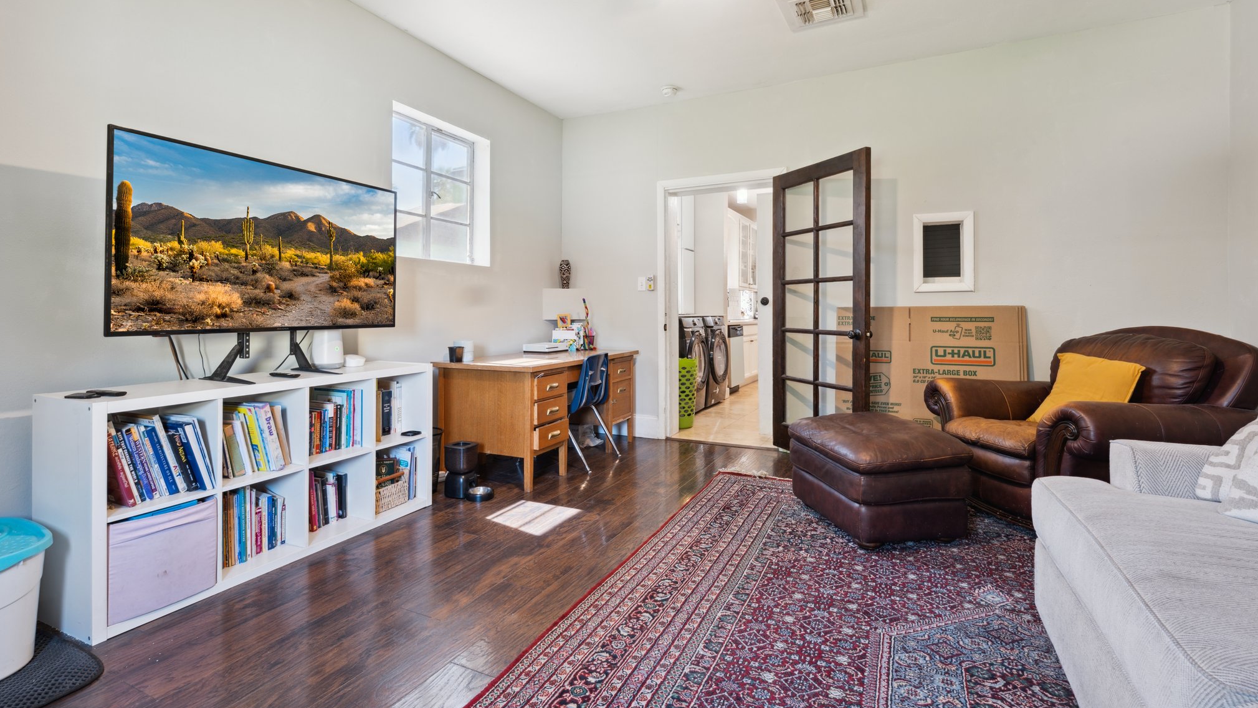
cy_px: 313
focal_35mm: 17
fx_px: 567
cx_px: 633
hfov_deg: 95.9
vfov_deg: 63.7
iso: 400
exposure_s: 1/6
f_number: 8
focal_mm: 16
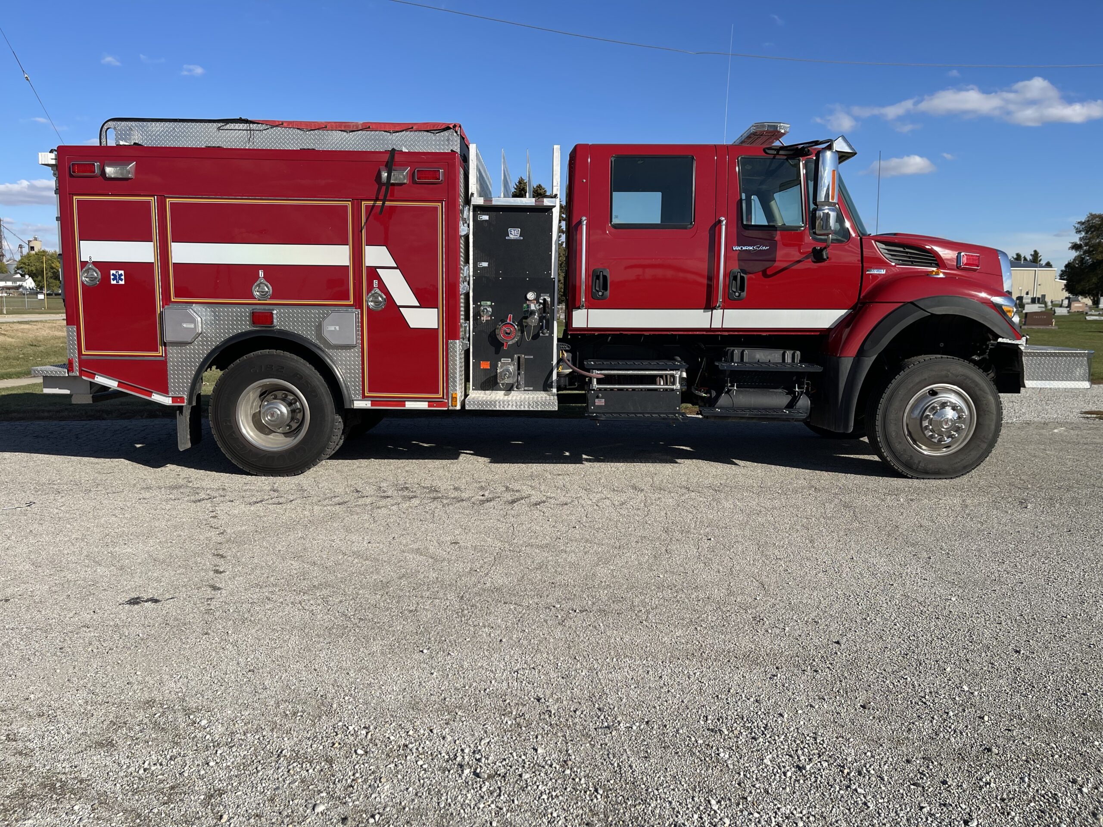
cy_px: 414
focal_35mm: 26
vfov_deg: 53.1
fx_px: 828
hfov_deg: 67.3
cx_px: 552
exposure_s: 1/3788
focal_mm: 5.1
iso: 32
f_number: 1.6
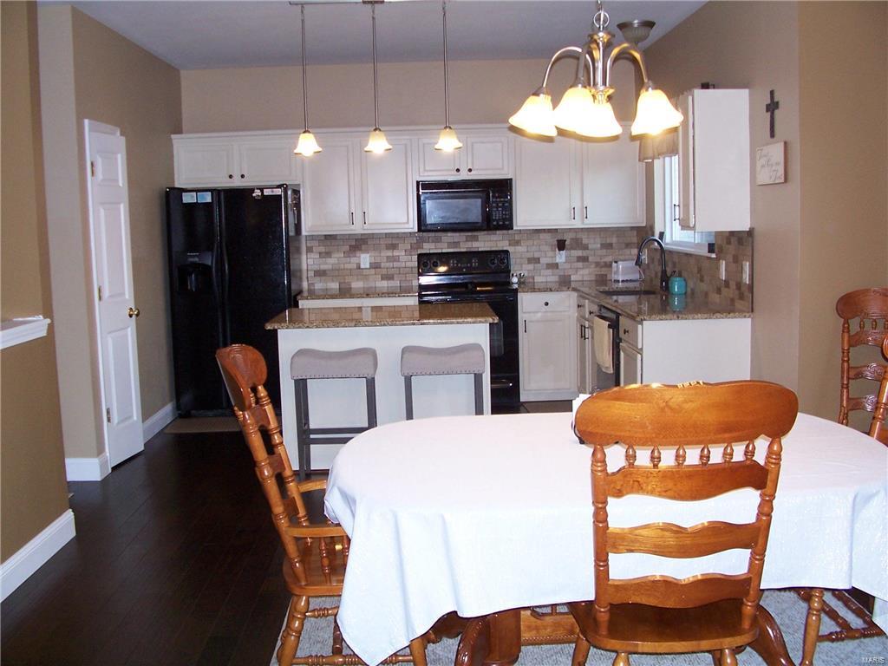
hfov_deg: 52.6
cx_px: 444
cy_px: 333
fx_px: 898
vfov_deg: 40.7
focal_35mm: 35
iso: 140
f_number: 2.8
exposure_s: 1/60
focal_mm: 6
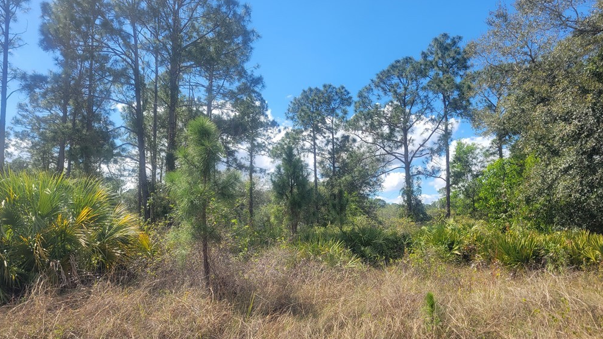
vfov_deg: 40.1
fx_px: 464
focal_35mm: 29
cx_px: 302
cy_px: 198
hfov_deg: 66.1
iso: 40
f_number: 1.8
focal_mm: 5.4
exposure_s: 1/1709
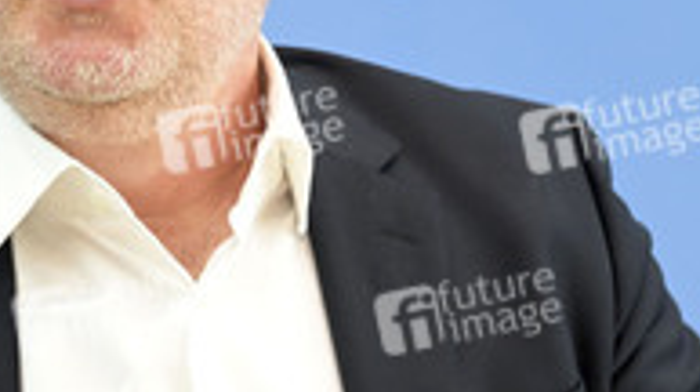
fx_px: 3726
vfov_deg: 6.0
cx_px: 154
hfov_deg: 10.7
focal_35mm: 201
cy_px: 40
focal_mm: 82
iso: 4000
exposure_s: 1/640
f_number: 4.5
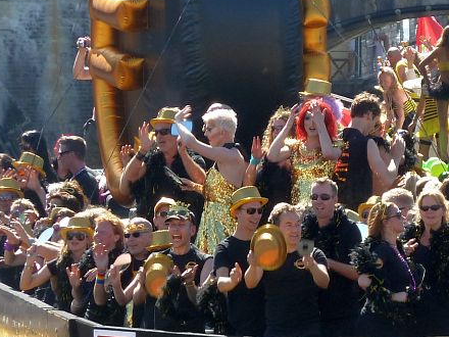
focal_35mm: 698
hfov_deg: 2.8
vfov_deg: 2.1
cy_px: 254
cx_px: 400
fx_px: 9054
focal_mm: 49.2
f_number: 4.9
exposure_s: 1/125
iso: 100
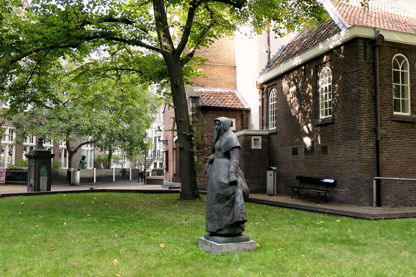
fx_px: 404
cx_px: 208
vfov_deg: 37.9
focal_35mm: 35
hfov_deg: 54.4
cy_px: 138
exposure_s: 1/125
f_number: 2.8
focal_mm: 12.8
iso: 125
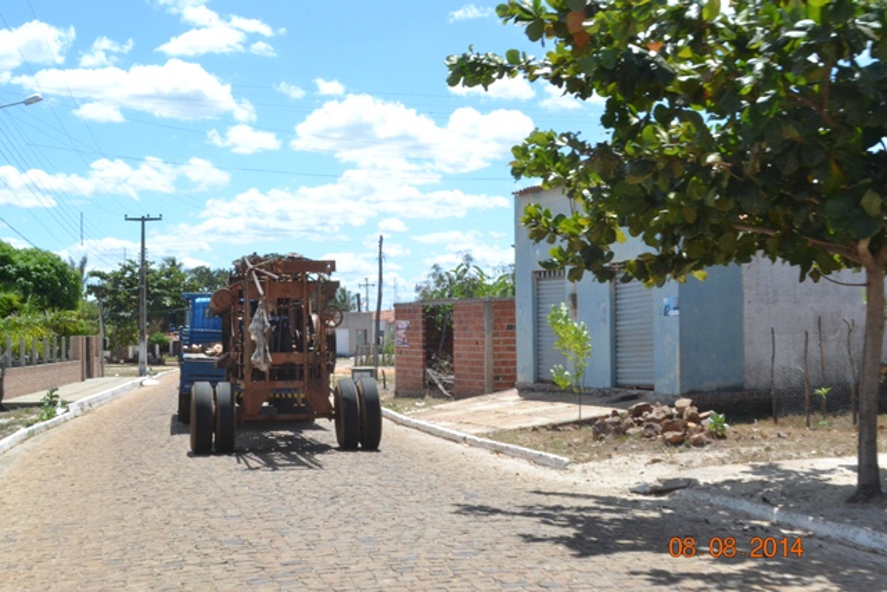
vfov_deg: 28.1
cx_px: 444
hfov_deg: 41.1
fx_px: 1183
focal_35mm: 48
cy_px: 296
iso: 1600
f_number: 32
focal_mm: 32
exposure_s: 1/160
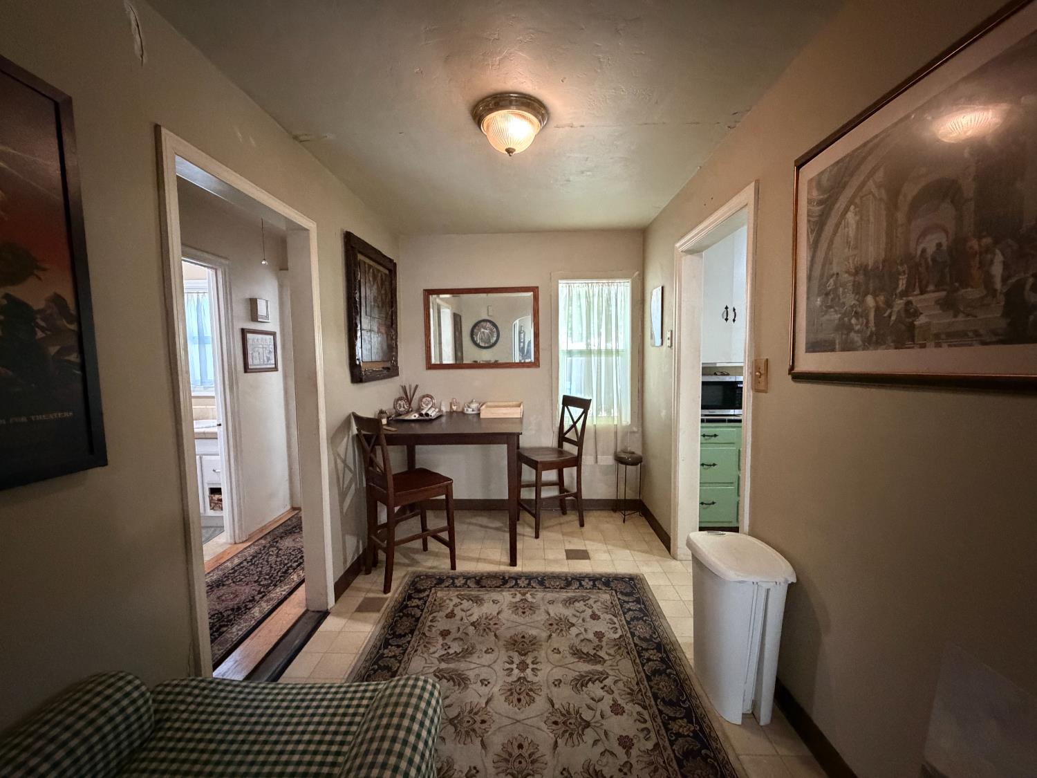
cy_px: 389
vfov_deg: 85.7
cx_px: 518
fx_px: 419
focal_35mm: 14
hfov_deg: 102.1
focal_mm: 2.22
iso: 1250
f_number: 2.2
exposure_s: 1/40
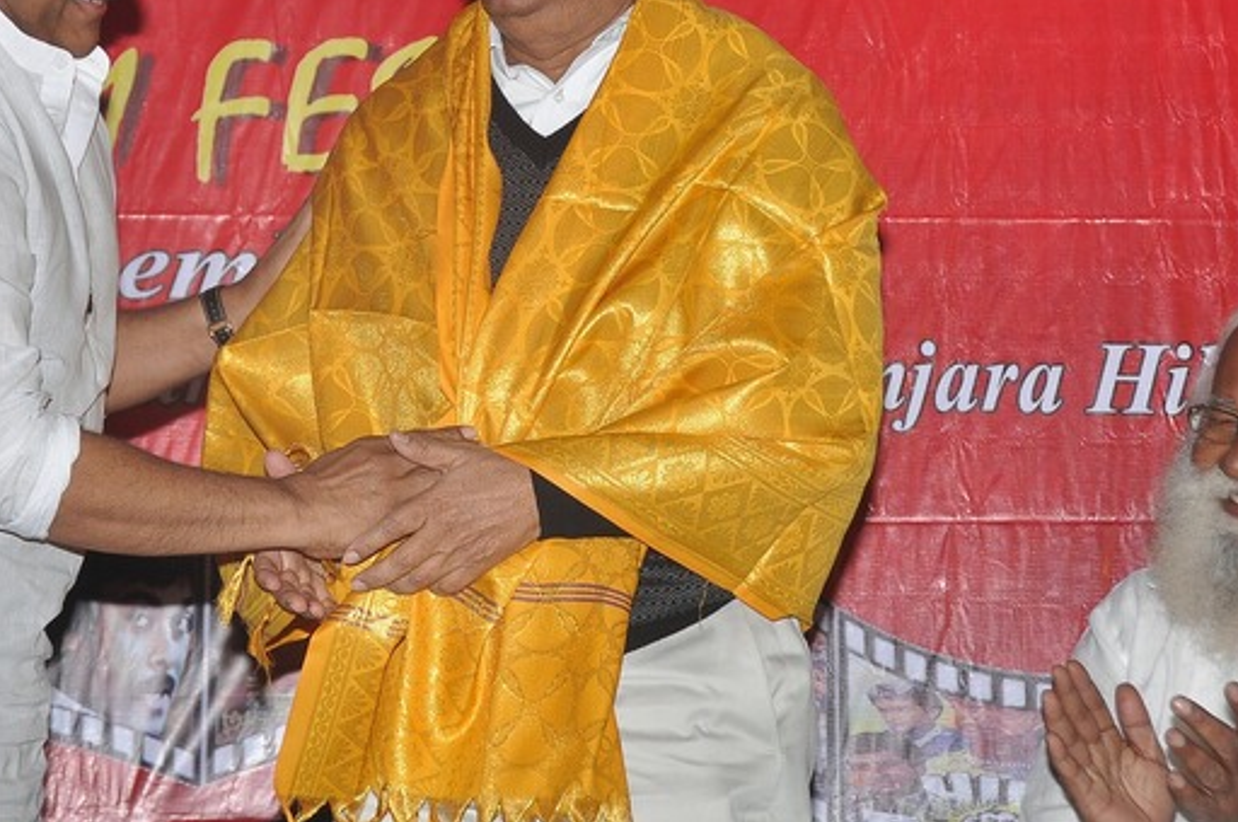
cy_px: 190
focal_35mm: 164
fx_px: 5633
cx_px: 322
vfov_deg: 8.3
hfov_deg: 12.5
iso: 250
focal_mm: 70
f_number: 5
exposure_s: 1/125
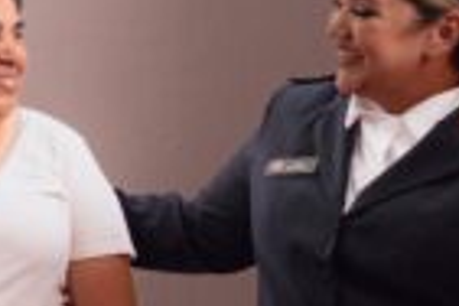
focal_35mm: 191
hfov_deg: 9.7
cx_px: -599
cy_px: 280
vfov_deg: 7.2
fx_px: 2435
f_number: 5.6
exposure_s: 1/200
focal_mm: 35
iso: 500
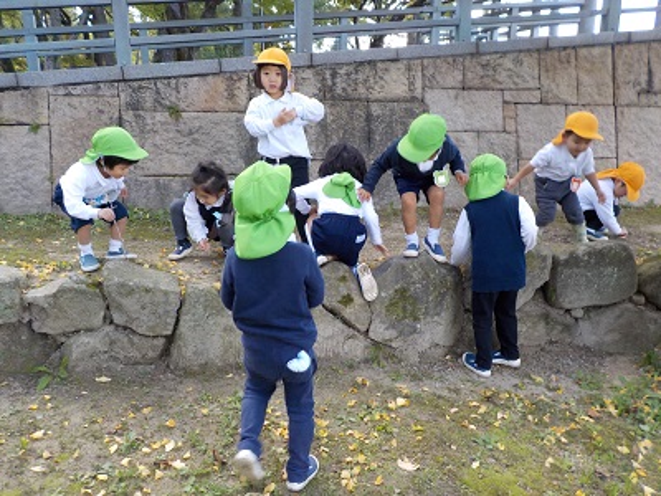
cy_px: 248
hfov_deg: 60.0
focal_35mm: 30
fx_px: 573
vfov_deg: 46.8
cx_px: 330
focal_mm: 4.1
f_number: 3.3
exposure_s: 1/60
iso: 125
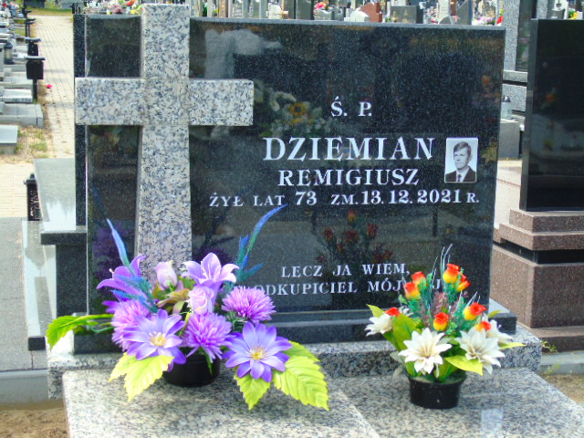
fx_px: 1046
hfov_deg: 31.2
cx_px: 292
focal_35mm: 62
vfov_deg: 23.7
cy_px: 219
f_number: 4.5
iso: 80
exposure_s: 1/200
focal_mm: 11
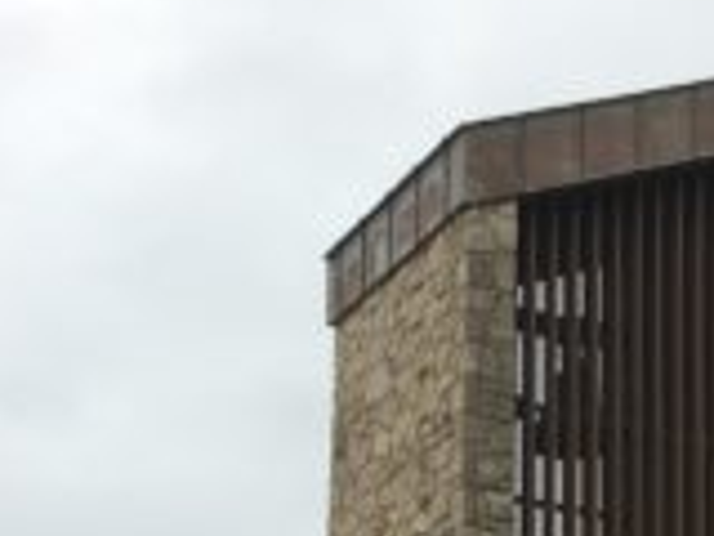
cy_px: 974
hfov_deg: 16.2
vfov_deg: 11.4
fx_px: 2496
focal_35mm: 121
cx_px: 515
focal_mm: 4.15
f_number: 2.2
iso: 25
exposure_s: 1/304
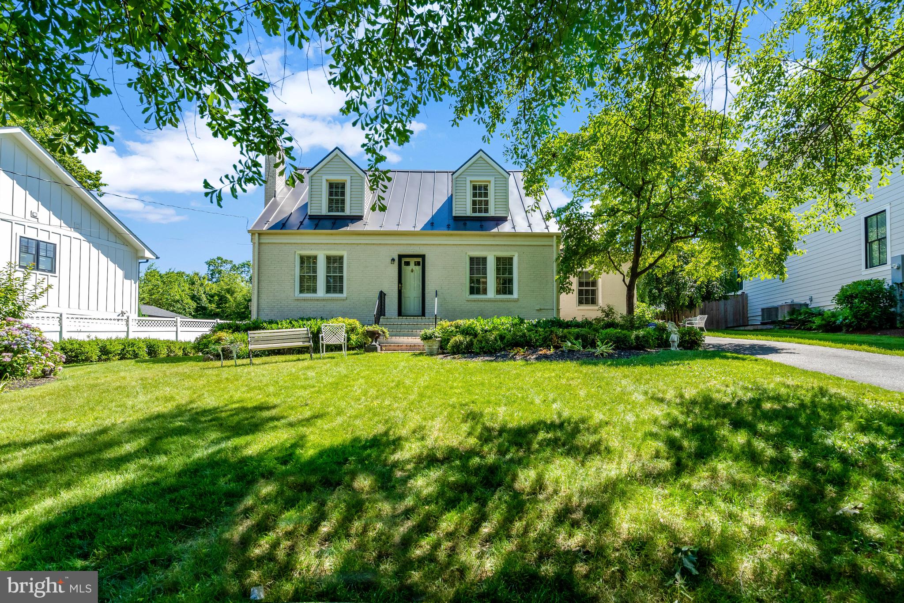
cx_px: 452
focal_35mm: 16
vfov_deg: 73.7
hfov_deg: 96.7
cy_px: 302
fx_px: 402
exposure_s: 1/1000
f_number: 8
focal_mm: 16
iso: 1250
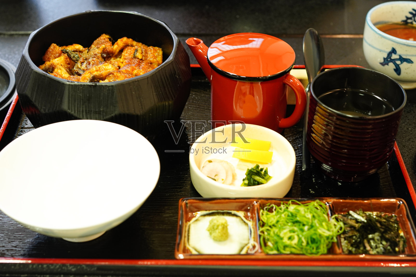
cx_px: 208
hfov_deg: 37.8
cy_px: 138
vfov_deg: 25.8
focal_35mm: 52
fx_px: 607
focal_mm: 35
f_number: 4.5
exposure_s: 1/15
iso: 640
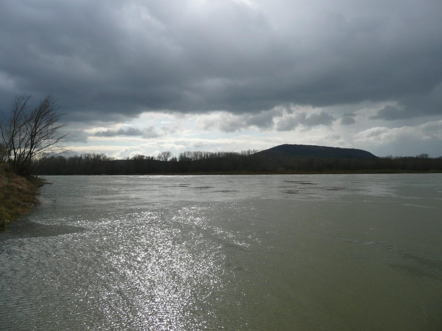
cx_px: 221
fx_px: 358
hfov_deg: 63.4
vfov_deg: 49.7
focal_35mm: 28
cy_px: 166
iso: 100
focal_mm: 4.6
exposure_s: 1/320
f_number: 8
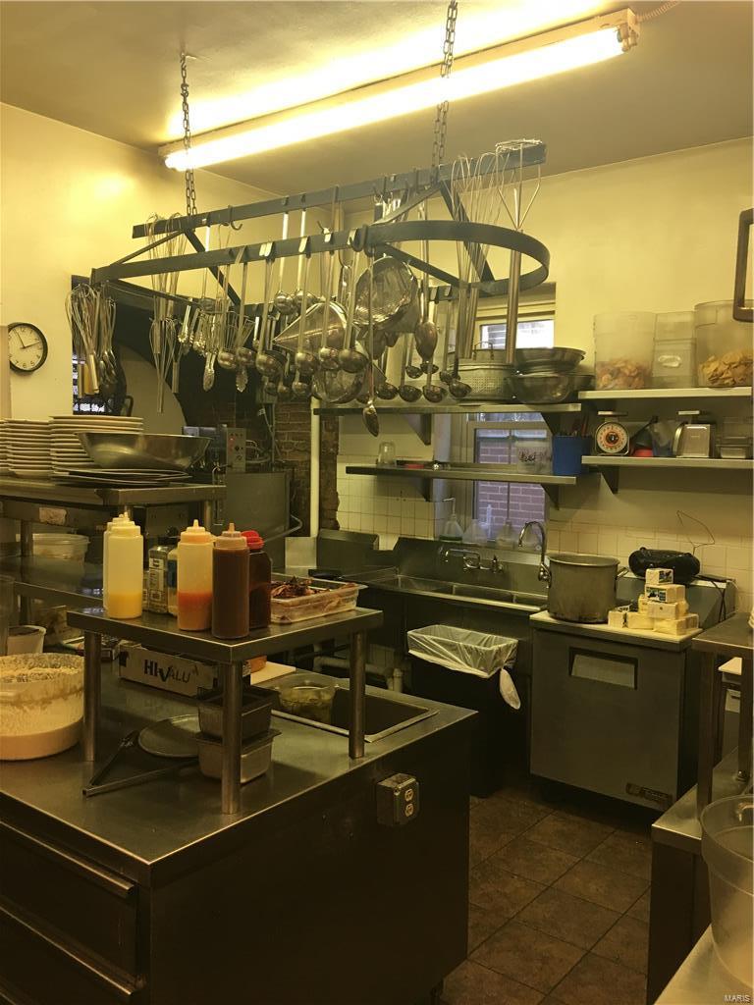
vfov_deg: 61.7
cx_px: 377
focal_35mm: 29
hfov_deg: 48.2
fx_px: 842
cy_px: 502
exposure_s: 1/30
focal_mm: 4.15
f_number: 2.2
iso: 80
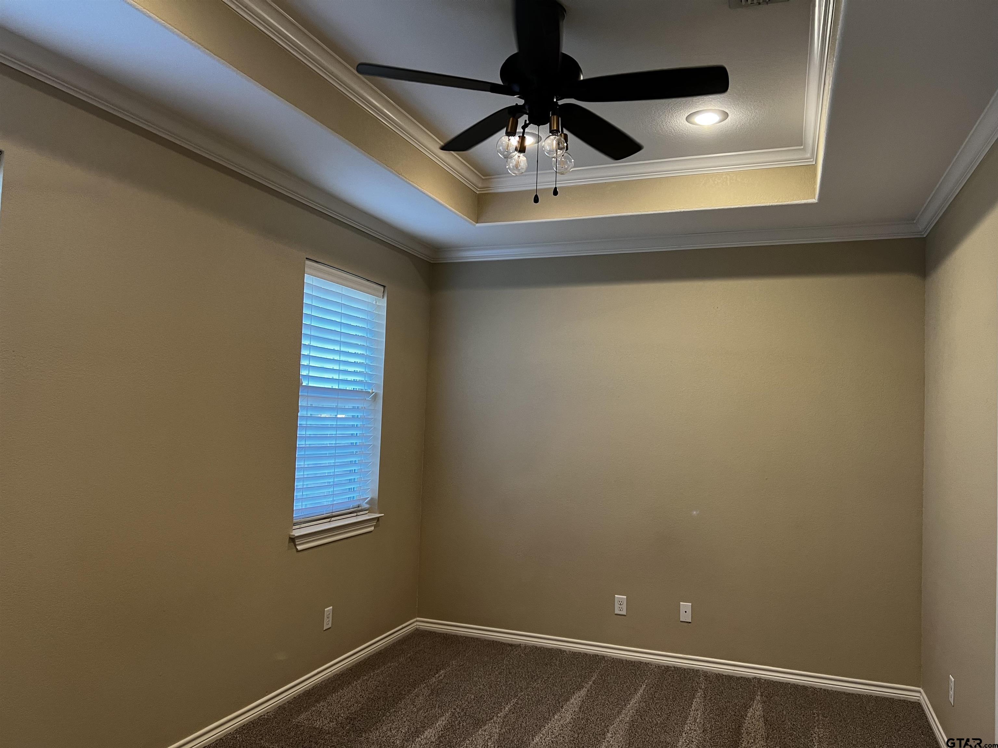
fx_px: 750
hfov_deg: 67.3
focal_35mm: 26
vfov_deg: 53.1
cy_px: 374
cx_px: 499
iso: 125
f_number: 1.5
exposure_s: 1/60
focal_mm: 5.7
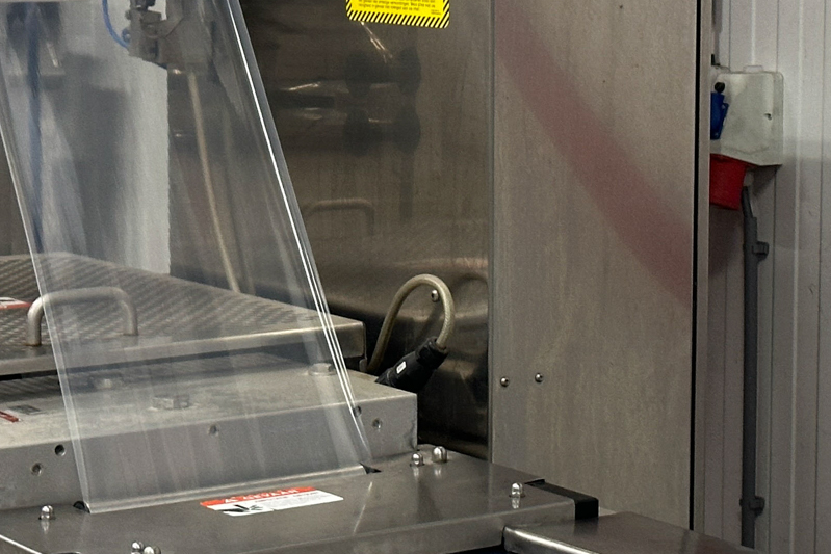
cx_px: 591
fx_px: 2886
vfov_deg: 11.0
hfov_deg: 16.3
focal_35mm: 125
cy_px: 273
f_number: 1.8
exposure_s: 1/50
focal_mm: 6.86
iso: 250
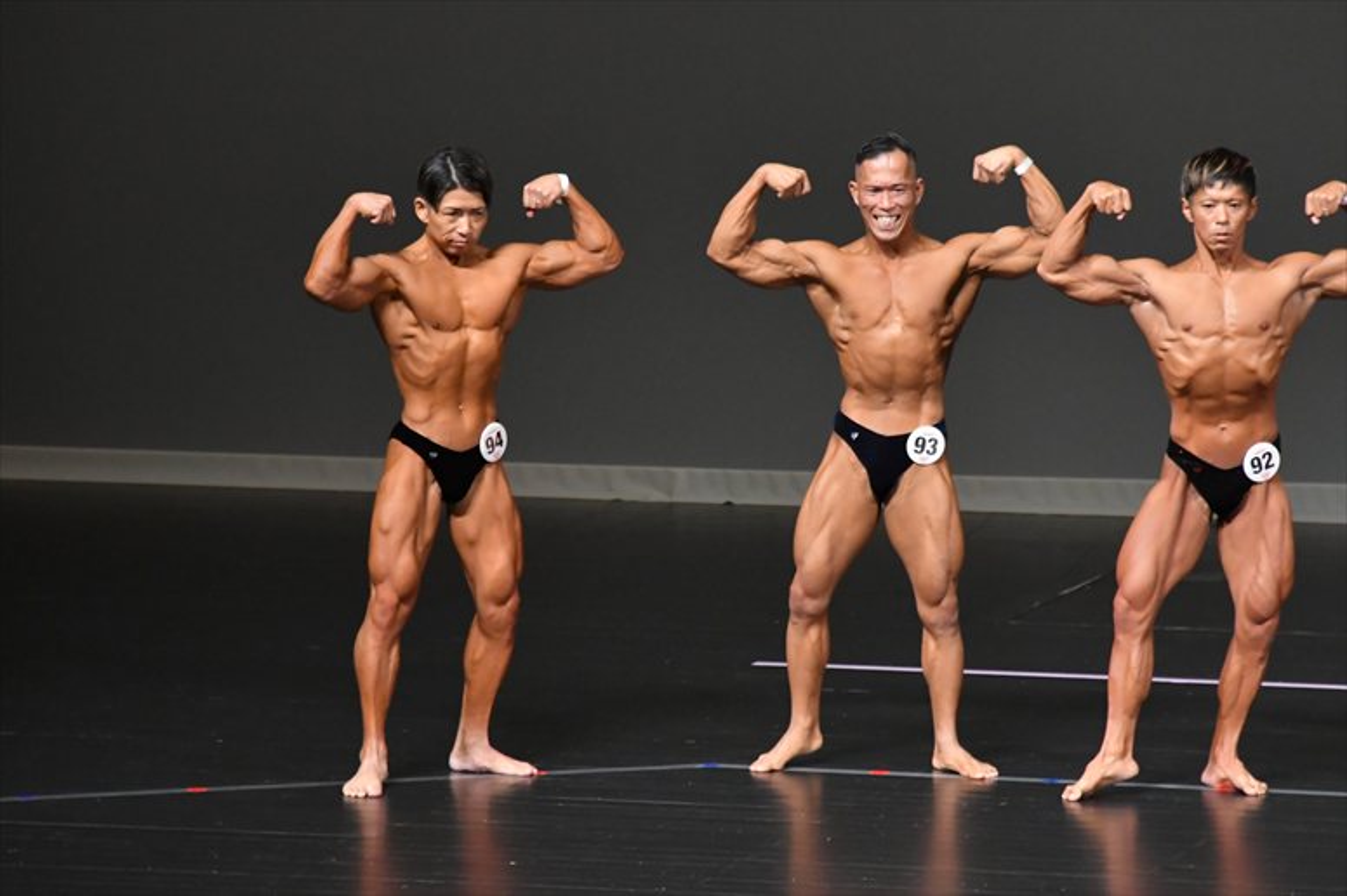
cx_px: 674
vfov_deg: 4.4
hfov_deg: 6.5
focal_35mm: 315
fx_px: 11781
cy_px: 448
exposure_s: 1/400
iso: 5000
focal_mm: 210
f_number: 5.6
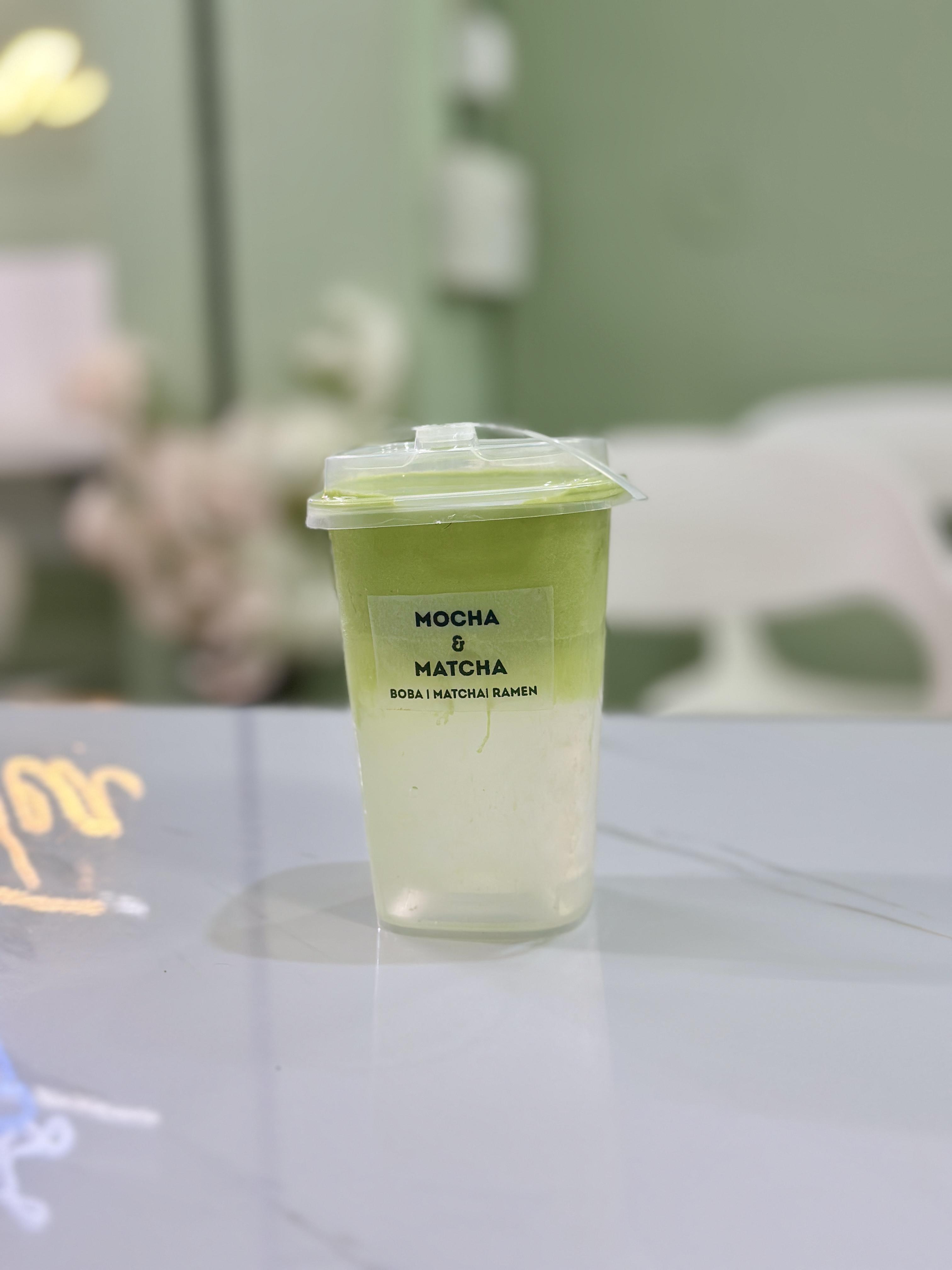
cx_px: 476
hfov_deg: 30.3
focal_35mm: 48
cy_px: 635
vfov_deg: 39.7
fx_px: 1760
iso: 125
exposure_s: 1/100
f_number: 1.78
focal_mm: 6.86
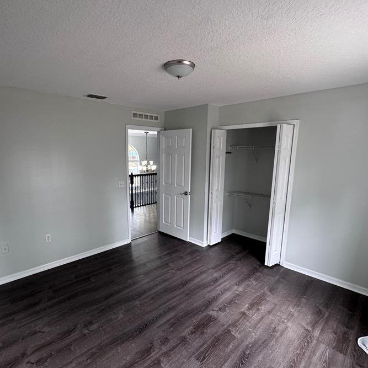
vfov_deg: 77.6
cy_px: 192
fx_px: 229
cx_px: 163
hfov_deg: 77.4
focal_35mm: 19
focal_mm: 2.22
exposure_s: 1/60
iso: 200
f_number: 2.2
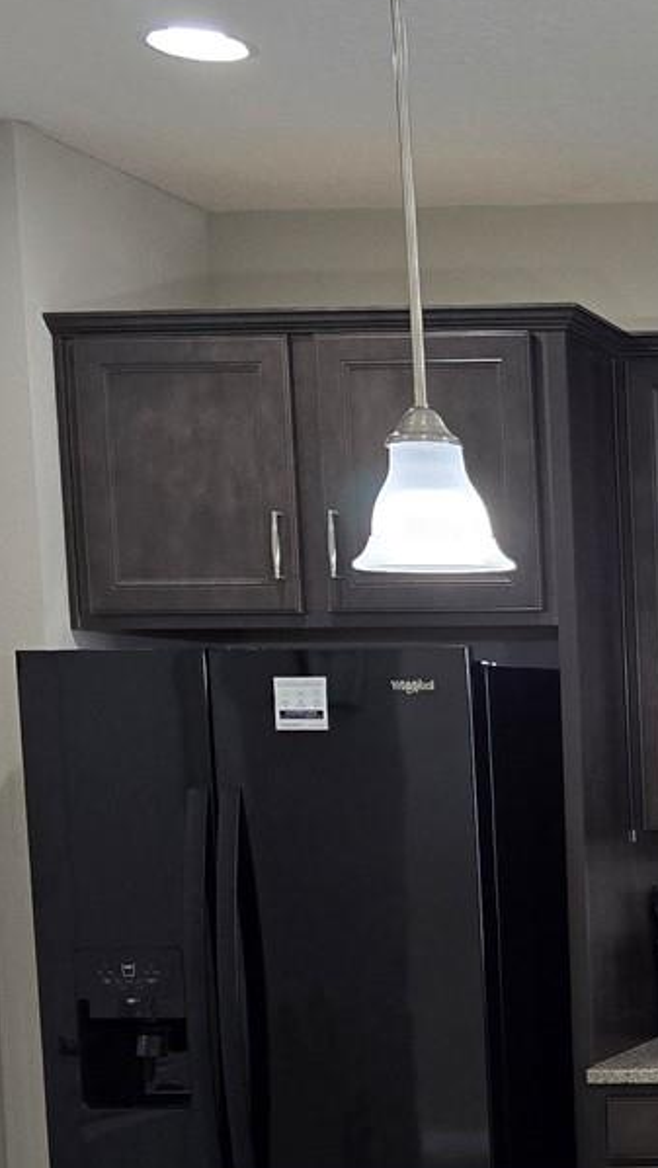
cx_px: 1277
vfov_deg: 30.7
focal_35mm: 67
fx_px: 2075
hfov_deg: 15.0
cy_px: 924
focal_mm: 6.3
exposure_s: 1/120
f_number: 1.7
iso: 200
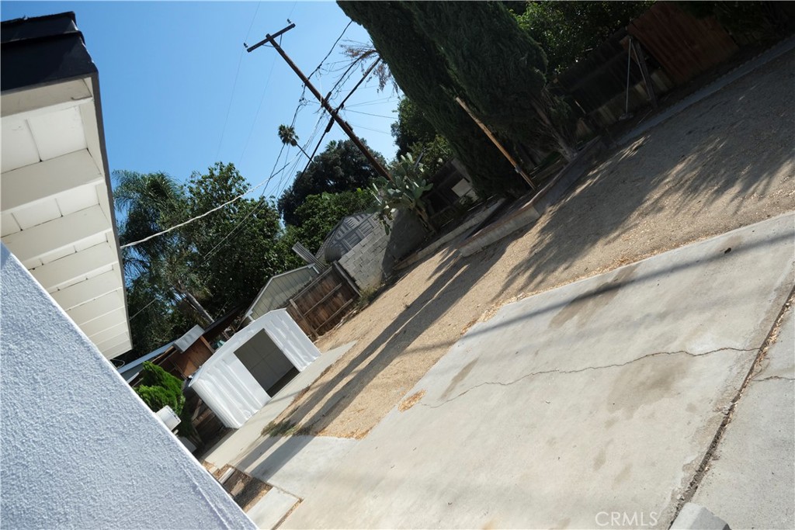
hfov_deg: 73.7
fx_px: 530
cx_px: 398
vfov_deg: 53.1
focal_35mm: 24
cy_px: 265
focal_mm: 16
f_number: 4
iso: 1000
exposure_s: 1/8000
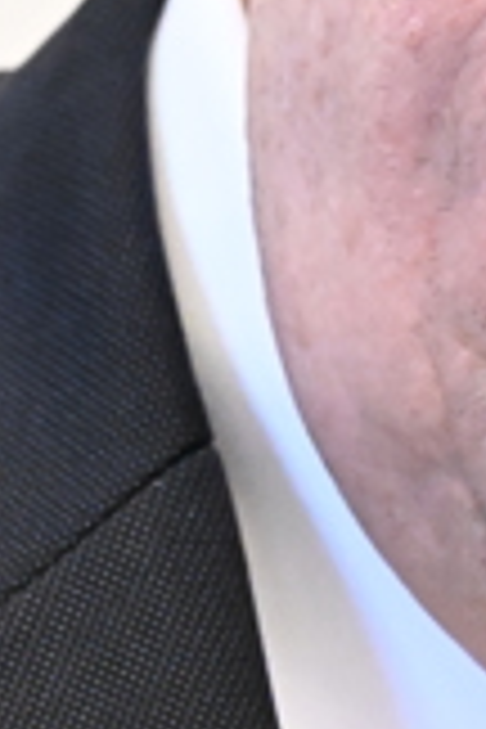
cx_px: 765
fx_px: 25938
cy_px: 502
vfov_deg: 1.6
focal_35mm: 1281
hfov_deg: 1.1
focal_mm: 200
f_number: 5
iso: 10000
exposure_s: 1/320
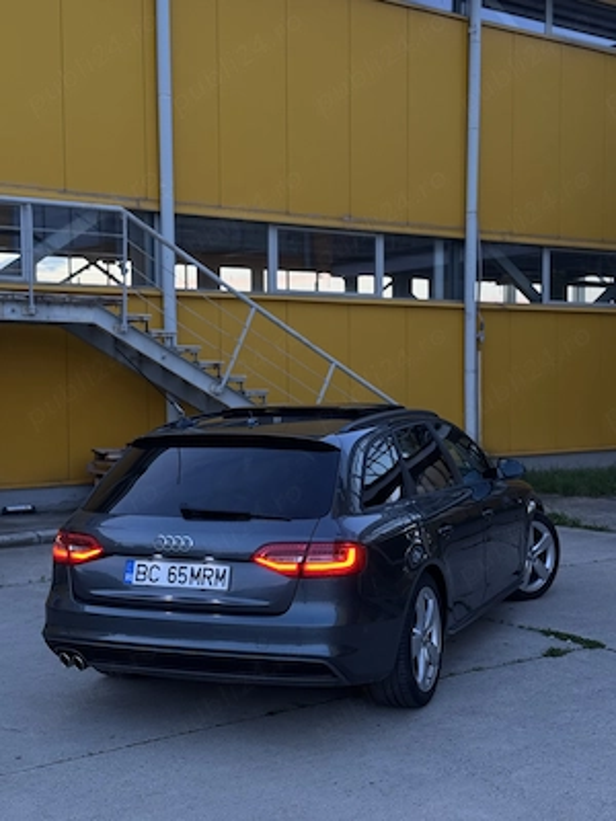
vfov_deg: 39.7
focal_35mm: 48
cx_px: 308
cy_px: 410
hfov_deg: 30.3
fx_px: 1139
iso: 160
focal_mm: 6.76
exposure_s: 1/50
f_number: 1.78
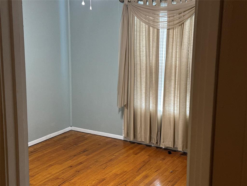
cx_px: 124
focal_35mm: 48
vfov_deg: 30.3
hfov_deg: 39.7
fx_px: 343
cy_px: 93
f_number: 1.78
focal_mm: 6.86
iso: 200
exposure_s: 1/40
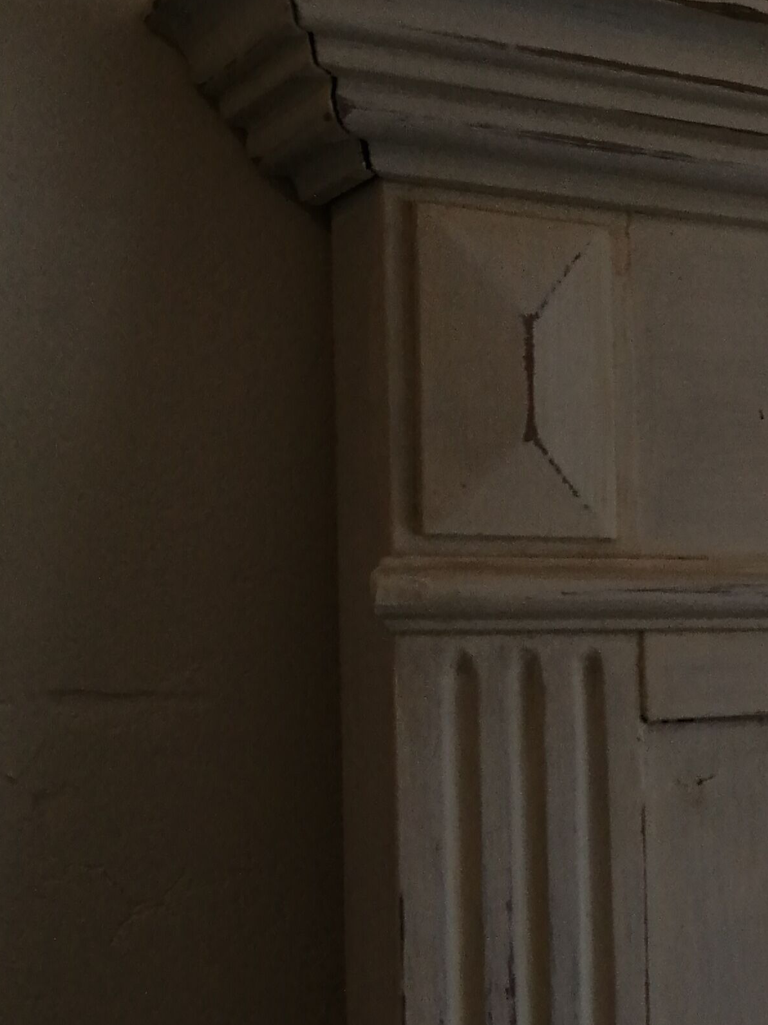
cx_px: 1000
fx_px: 2012
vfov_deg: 28.5
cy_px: 570
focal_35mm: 68
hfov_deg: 19.8
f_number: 1.8
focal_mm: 3.46
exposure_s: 1/100
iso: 64
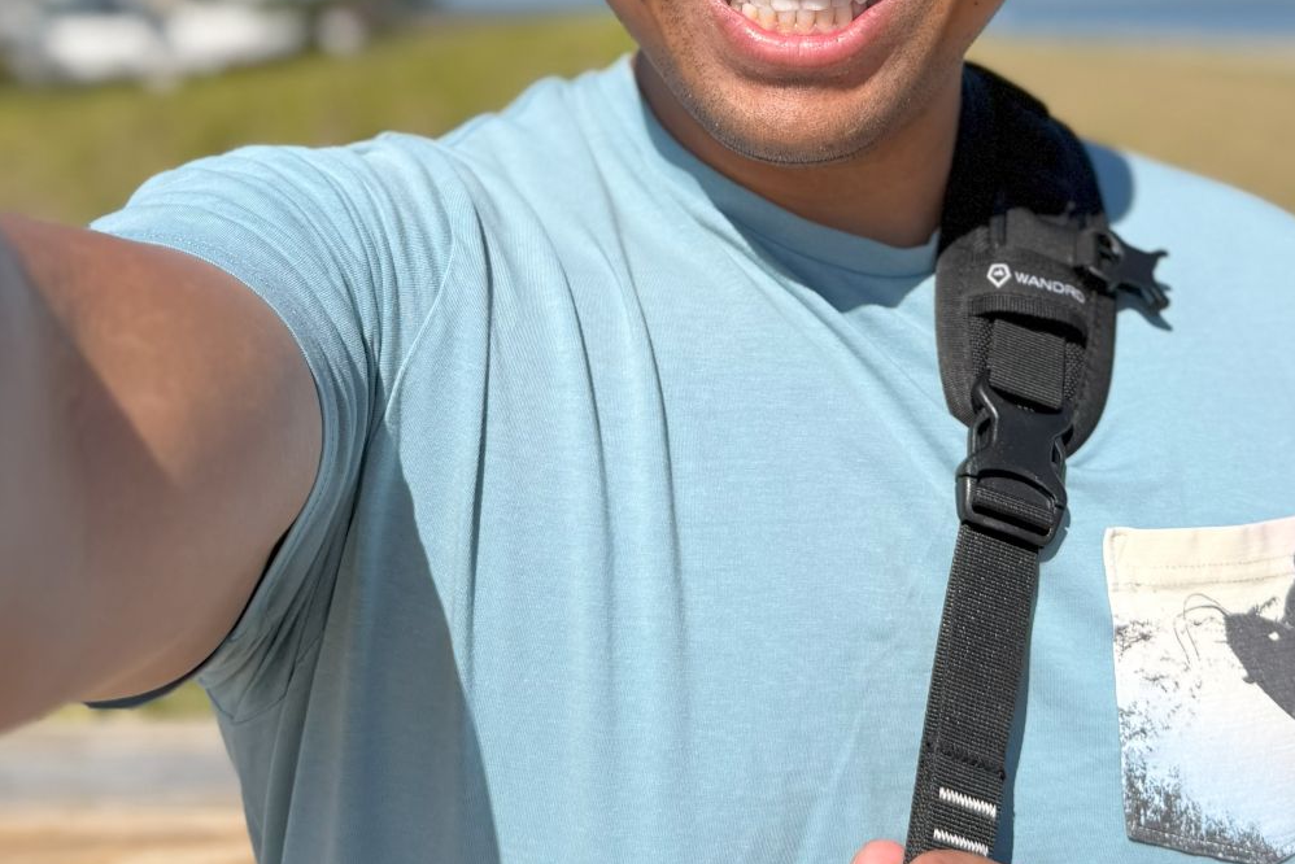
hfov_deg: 39.5
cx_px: 714
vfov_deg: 25.8
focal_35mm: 50
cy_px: 23
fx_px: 1799
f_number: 1.78
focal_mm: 6.76
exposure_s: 1/6173
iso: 80
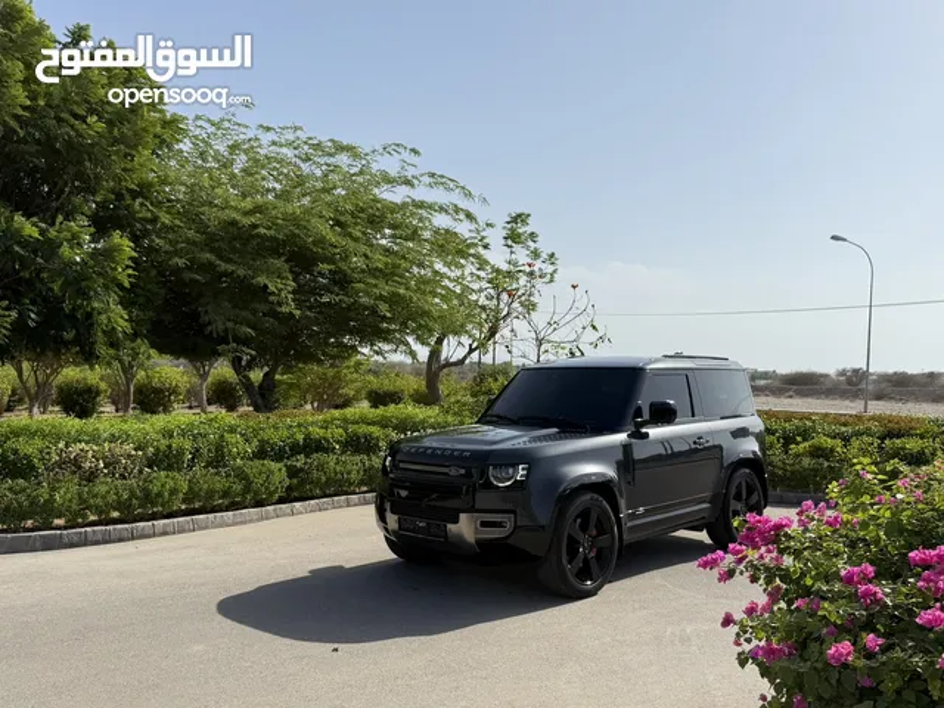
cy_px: 354
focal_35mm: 24
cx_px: 472
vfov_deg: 56.8
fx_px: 654
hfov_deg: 71.6
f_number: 1.78
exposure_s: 1/7353
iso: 80
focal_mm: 6.76
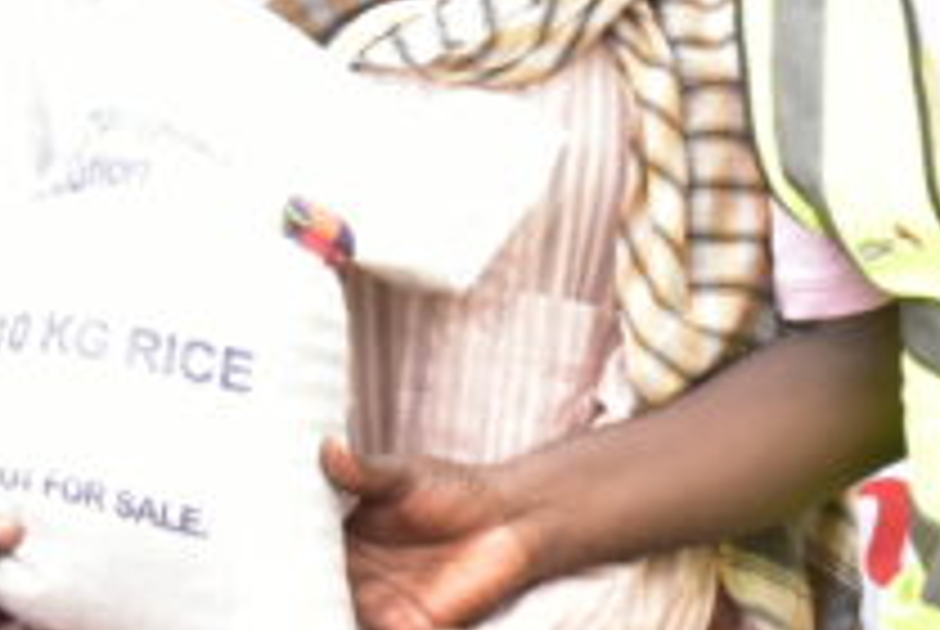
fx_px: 3190
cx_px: 175
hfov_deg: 16.6
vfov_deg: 11.2
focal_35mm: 122
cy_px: 108
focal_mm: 34
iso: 6400
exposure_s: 1/250
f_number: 22
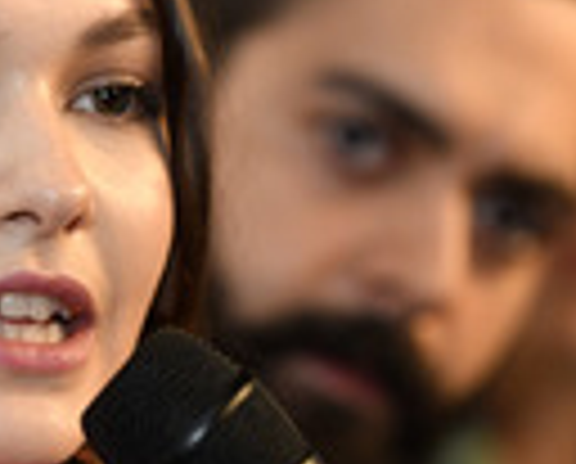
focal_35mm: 495
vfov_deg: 3.1
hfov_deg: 3.9
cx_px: 164
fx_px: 8458
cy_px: 360
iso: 1250
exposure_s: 1/500
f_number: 3.2
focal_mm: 150
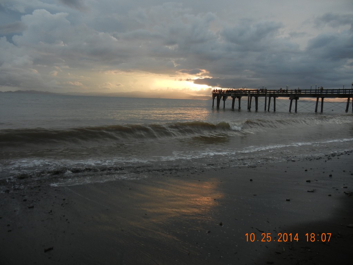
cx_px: 176
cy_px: 132
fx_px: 306
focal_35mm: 30
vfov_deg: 46.8
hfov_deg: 60.0
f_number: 3.5
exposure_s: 1/163
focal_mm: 5.4
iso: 160
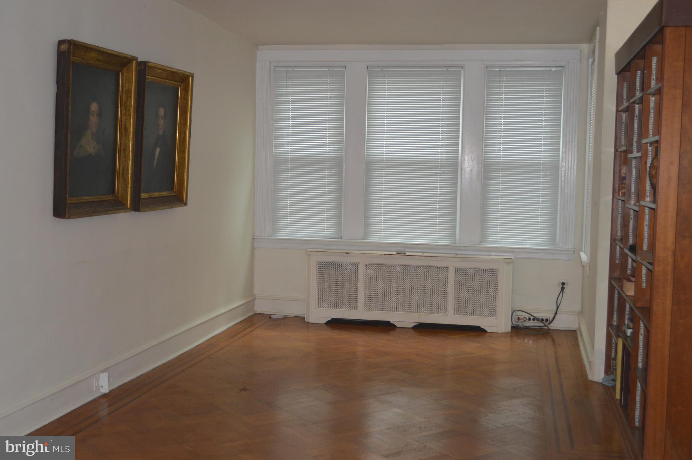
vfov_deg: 28.9
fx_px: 893
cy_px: 230
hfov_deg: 42.4
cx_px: 346
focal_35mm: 46
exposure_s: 1/60
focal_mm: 31
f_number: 4.2
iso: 640
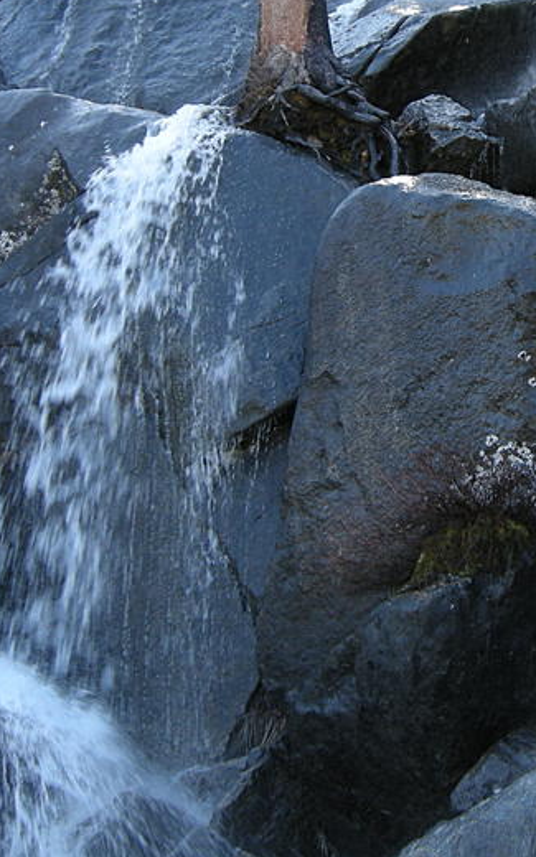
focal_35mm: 73
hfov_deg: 17.4
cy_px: 255
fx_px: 1706
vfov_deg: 28.0
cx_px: 539
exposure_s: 1/64.2
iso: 64
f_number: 2.7
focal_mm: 7.5
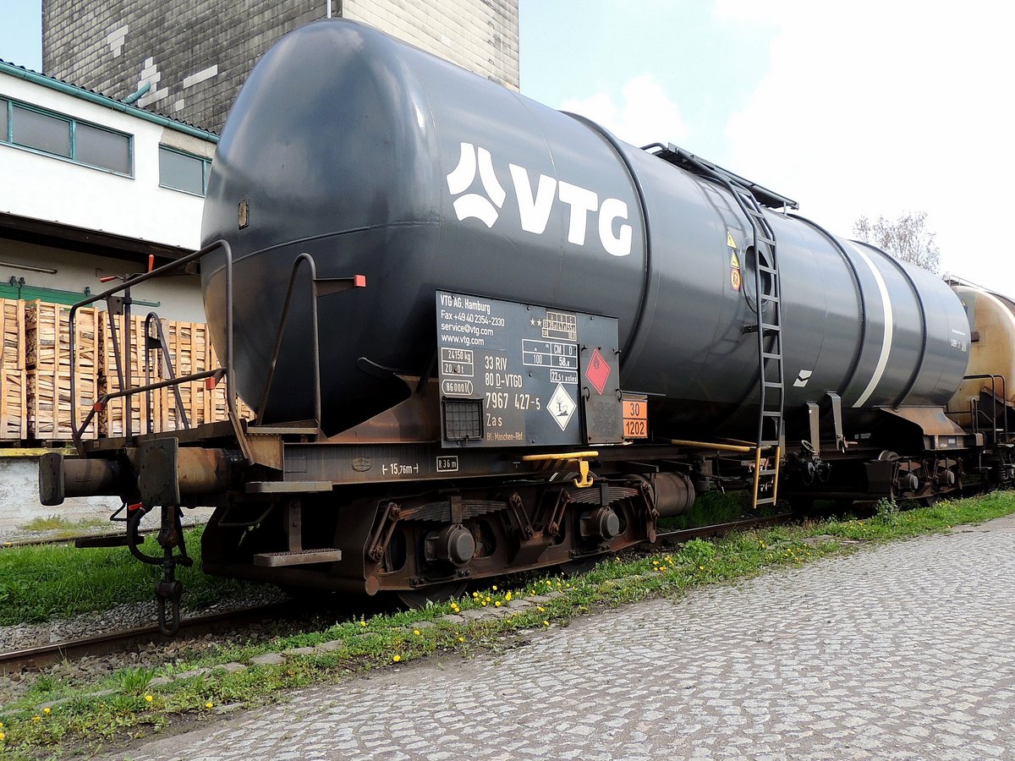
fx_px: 704
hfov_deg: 71.6
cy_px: 380
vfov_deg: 56.8
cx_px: 508
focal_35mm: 24
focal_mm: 4.3
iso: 100
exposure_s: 1/640
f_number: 3
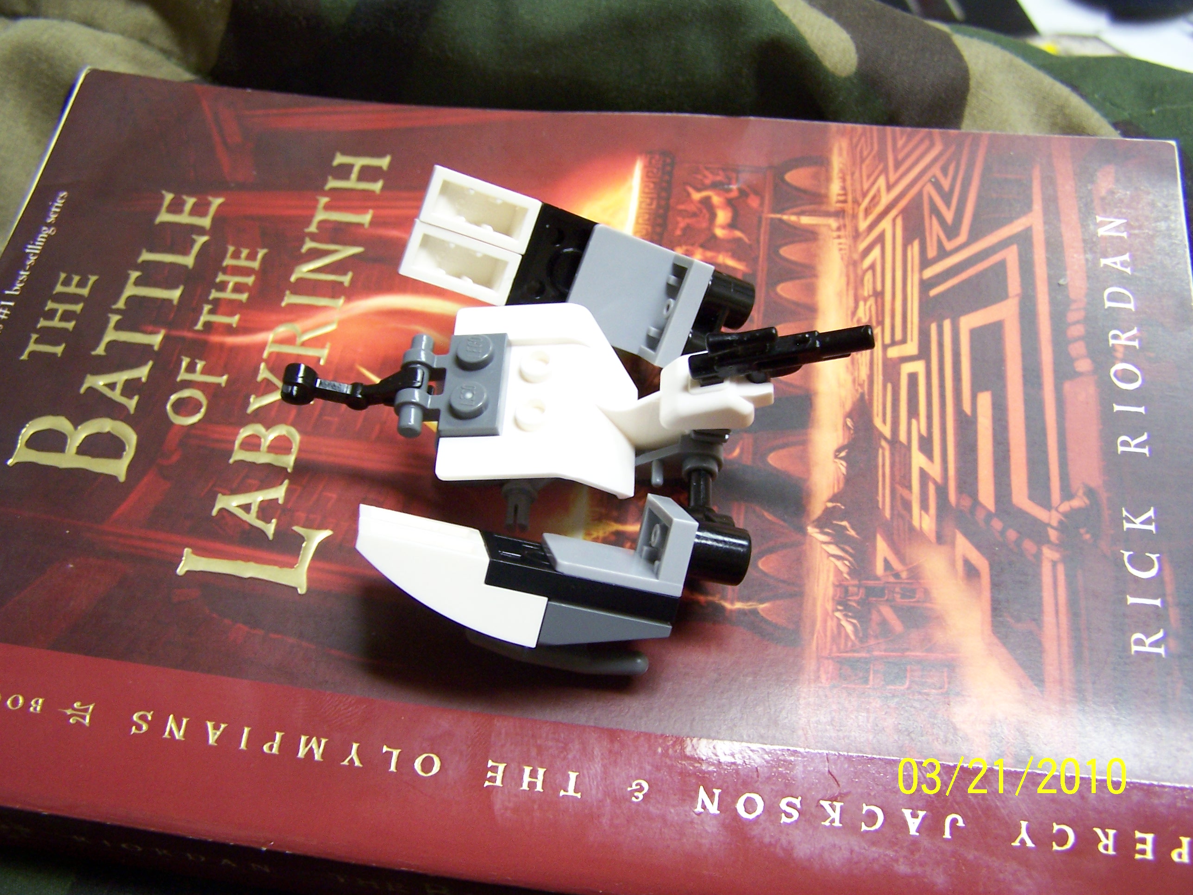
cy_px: 448
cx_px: 596
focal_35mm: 38
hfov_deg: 49.0
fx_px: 1310
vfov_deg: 37.7
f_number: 2.8
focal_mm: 6.3
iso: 140
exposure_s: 1/10
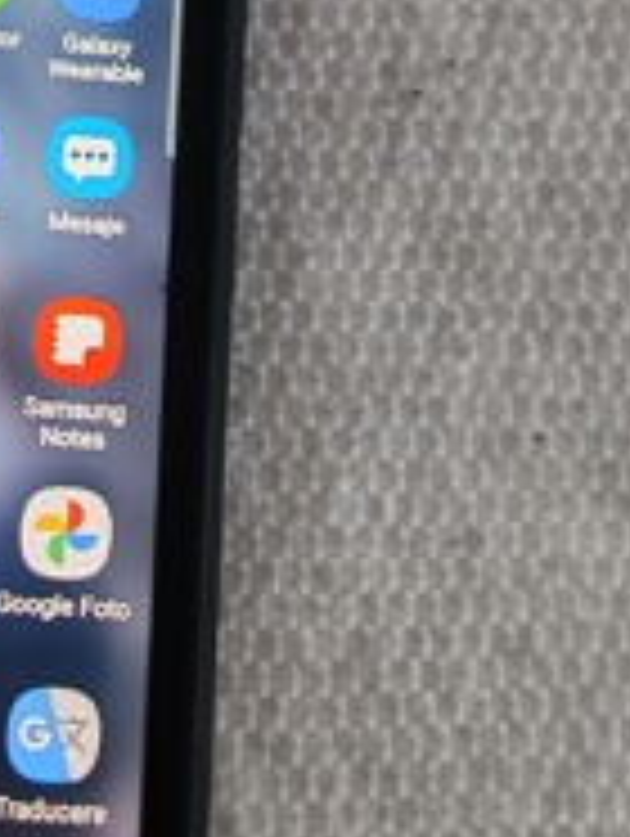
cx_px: 108
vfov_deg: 33.0
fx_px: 1404
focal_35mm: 58
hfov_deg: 24.8
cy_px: 306
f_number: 1.9
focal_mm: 6.12
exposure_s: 1/50
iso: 800
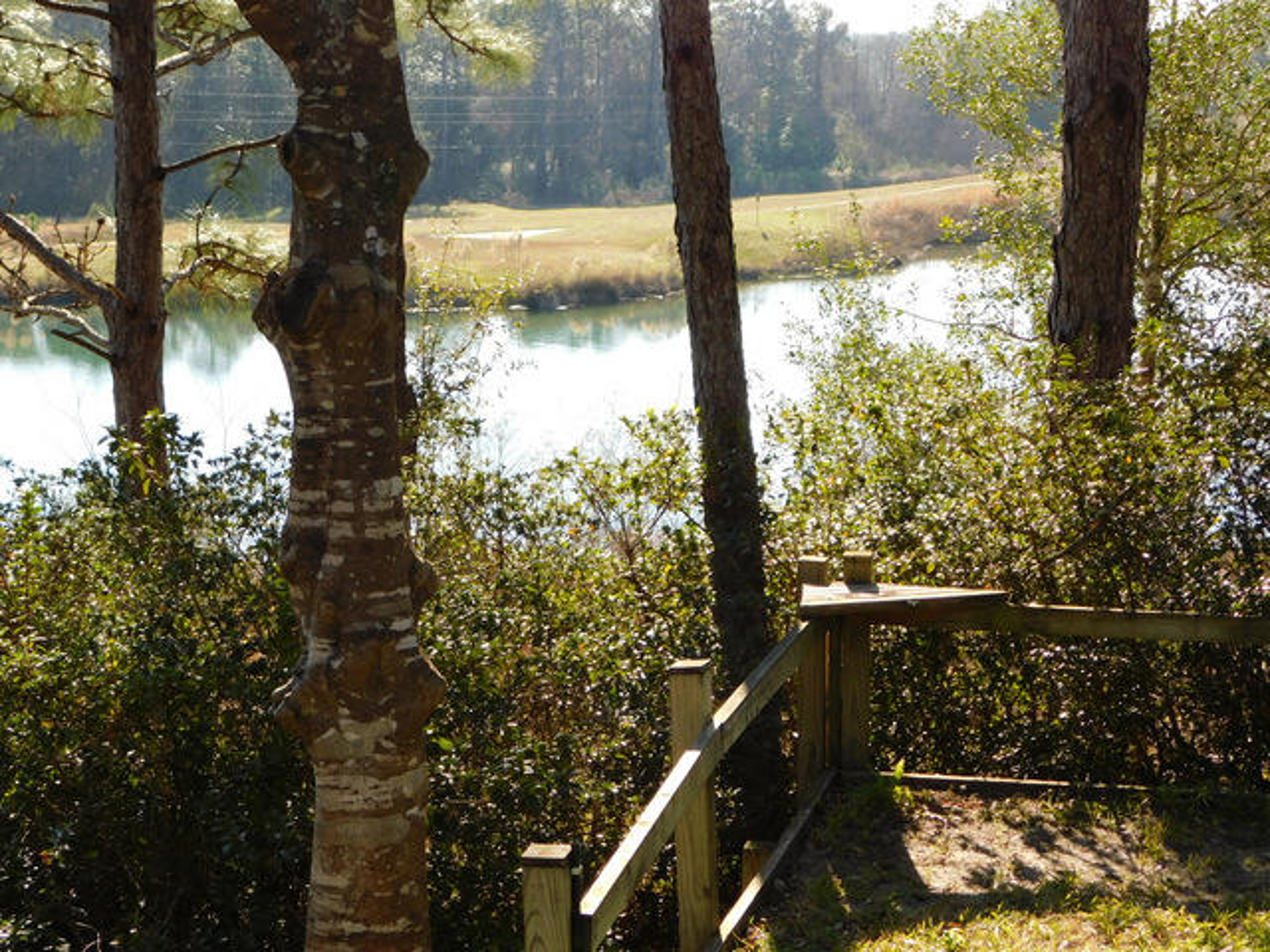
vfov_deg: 22.3
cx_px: 635
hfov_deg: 29.4
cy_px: 476
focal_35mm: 66
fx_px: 2421
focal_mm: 11.7
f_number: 4.2
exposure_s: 1/250
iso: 125
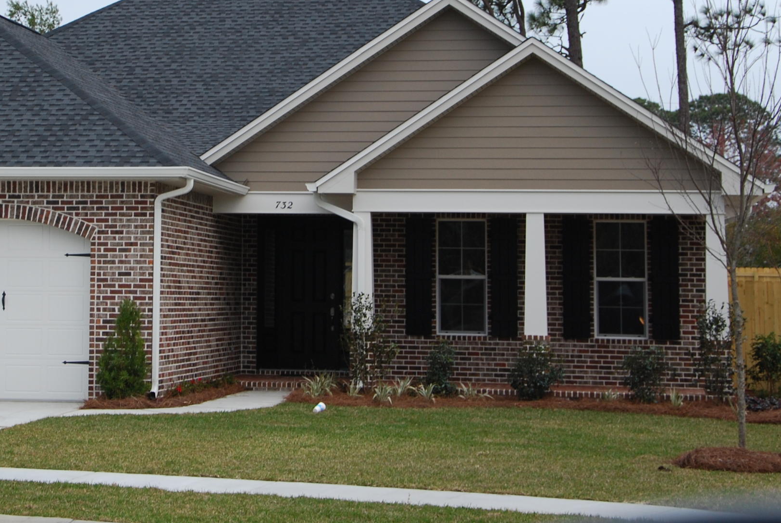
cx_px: 195
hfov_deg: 20.8
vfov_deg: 14.1
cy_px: 79
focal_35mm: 97
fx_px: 2105
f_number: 4.5
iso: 200
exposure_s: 1/80
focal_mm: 35
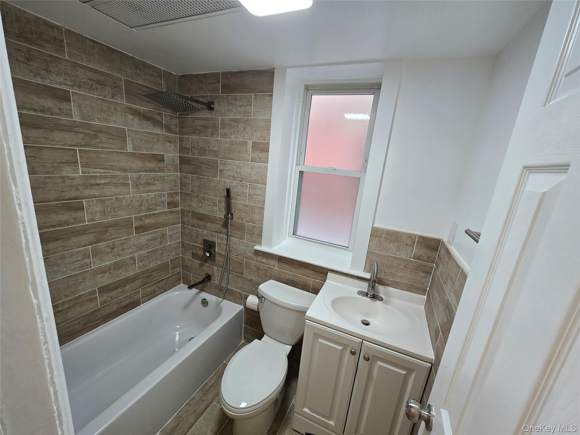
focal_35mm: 13
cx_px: 290
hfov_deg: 106.2
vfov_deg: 89.9
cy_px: 218
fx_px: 218
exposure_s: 1/60
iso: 100
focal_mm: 2.2
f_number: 2.2
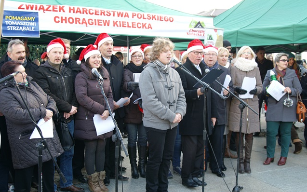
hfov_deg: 46.2
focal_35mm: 43
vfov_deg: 29.9
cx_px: 153
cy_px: 100
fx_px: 360
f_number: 3.5
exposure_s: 1/80
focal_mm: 28
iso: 100
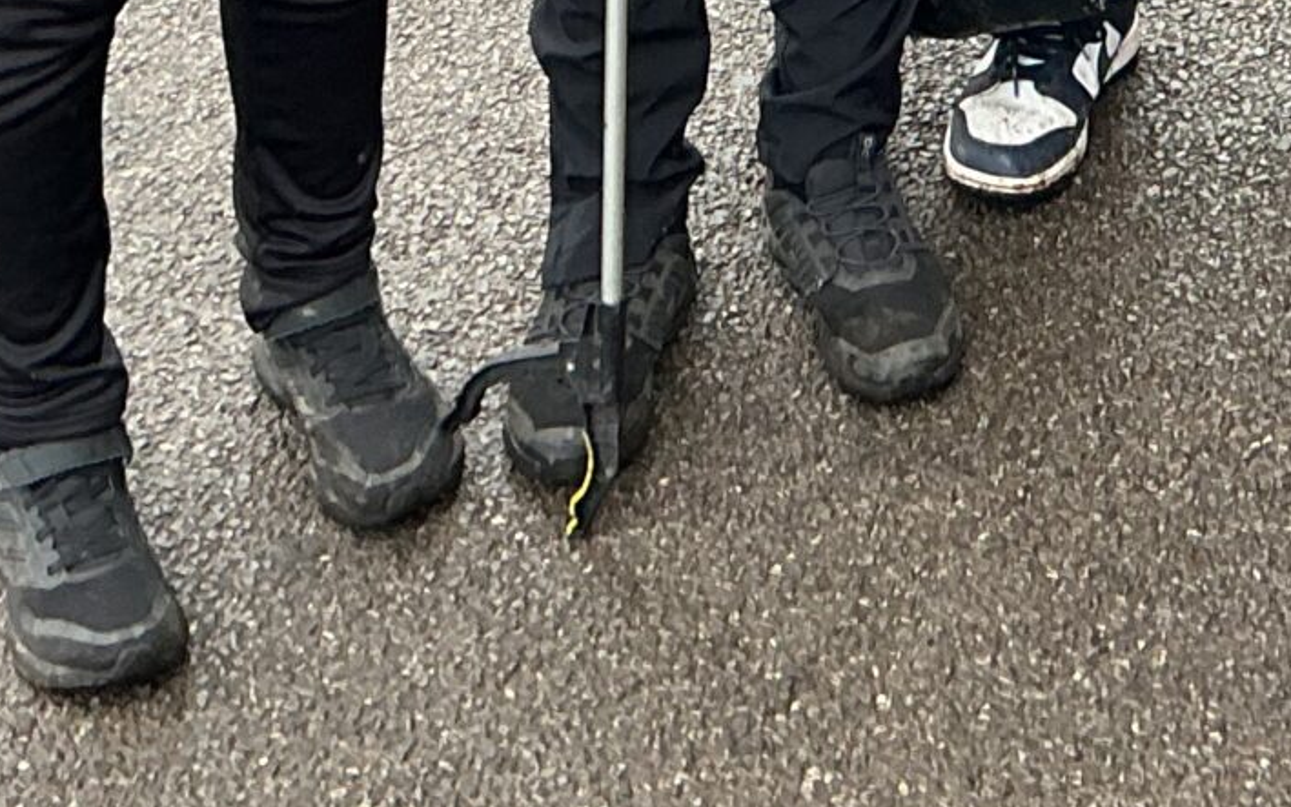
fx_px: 3905
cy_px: -924
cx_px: 1211
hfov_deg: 18.4
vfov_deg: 10.6
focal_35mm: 111
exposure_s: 1/100
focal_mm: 3
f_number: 1.8
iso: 25
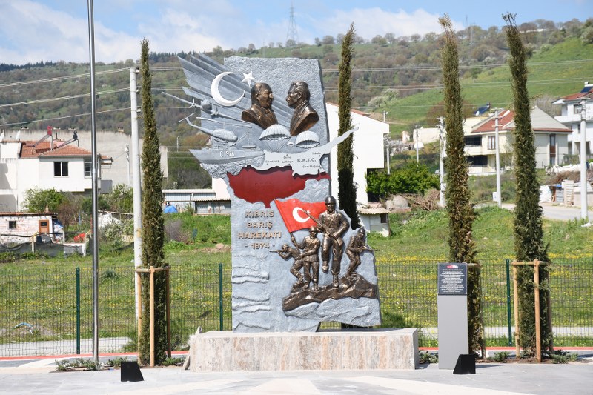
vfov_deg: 10.2
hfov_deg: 15.2
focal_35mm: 135
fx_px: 2223
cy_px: 198
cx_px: 296
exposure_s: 1/250
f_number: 9
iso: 100
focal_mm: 90
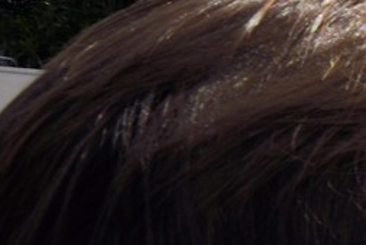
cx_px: 1055
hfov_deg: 11.9
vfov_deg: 13.3
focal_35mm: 101
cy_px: 259
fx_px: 1027
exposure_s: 1/320
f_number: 18
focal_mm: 16
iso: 400
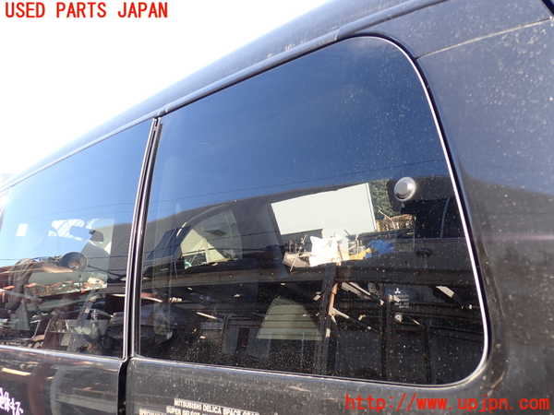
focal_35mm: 30
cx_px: 277
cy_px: 208
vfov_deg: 46.8
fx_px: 480
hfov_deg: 60.0
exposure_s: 1/125
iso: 100
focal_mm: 5.4
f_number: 3.2
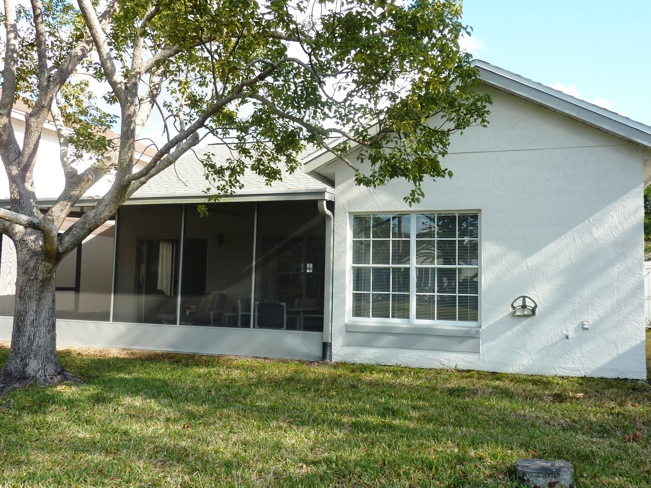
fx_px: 583
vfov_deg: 45.4
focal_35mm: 31
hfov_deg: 58.4
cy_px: 244
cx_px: 326
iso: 80
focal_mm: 4.1
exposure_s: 1/200
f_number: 4
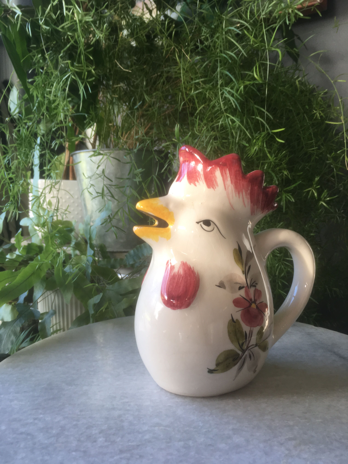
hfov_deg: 48.2
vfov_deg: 61.7
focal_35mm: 29
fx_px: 389
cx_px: 174
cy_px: 232
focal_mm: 4.15
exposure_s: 1/50
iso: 32
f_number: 2.2
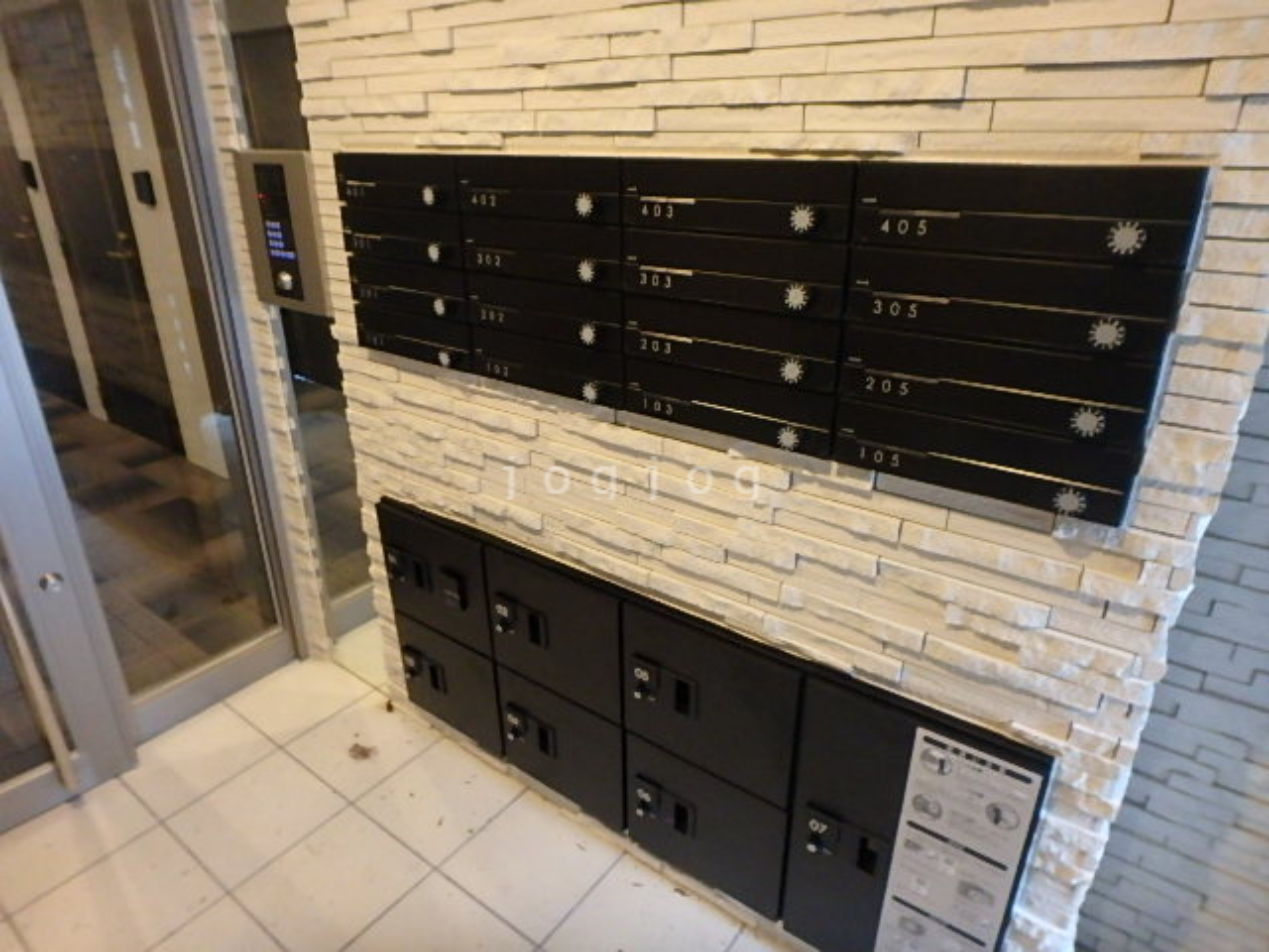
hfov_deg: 79.0
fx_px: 770
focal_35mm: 21
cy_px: 476
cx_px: 634
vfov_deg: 63.4
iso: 800
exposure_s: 1/30
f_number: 3.5
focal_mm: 3.7
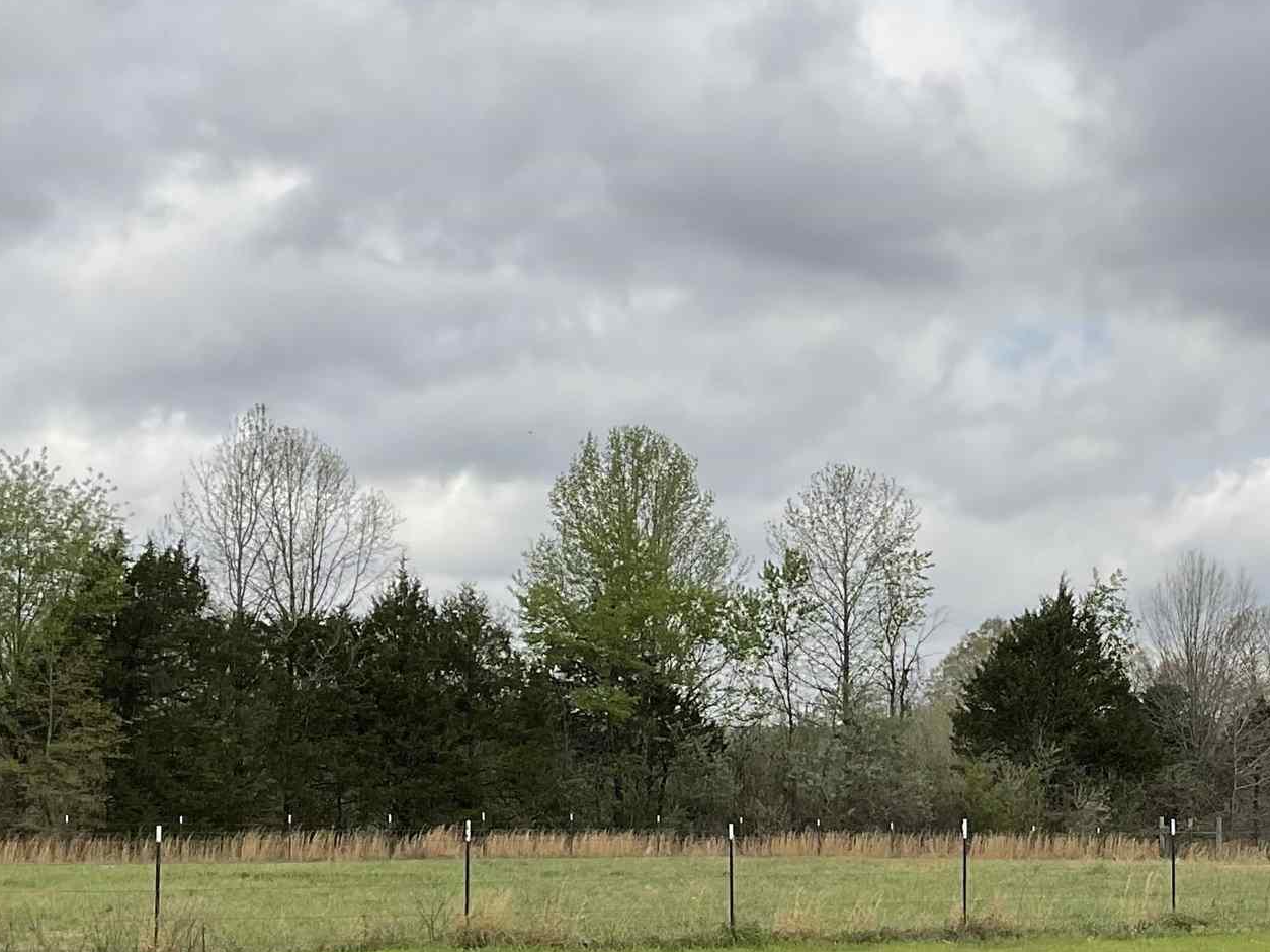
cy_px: 832
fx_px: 2605
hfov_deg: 27.0
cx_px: 965
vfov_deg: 20.4
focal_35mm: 71
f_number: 1.8
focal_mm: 3
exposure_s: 1/1730
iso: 16
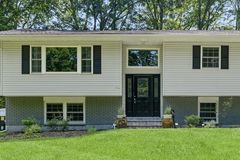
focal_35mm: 50
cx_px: 163
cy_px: 103
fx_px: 333
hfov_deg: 39.1
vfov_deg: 26.9
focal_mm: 24
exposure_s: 1/400
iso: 400
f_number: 7.1
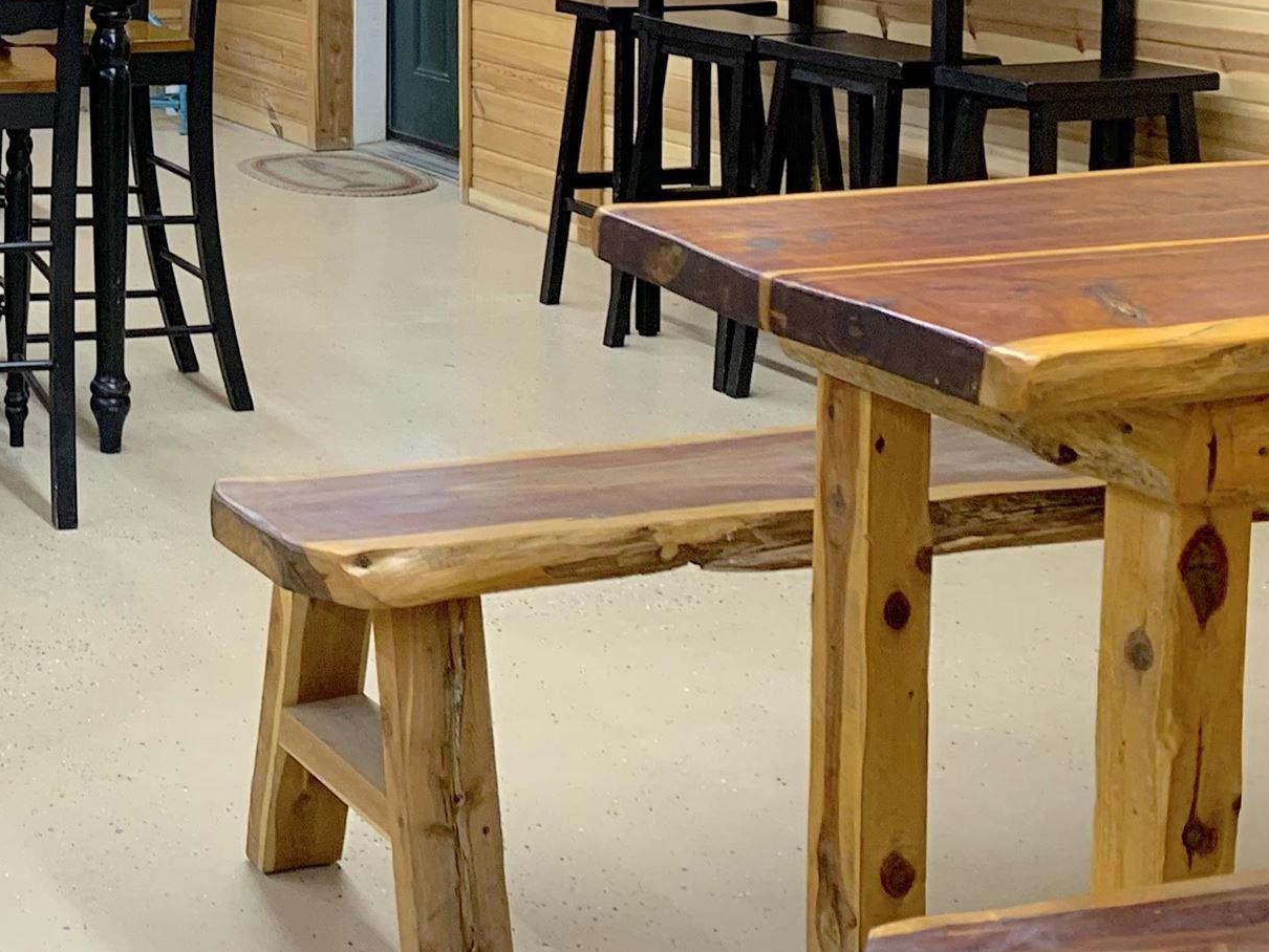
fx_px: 2420
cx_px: -119
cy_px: -65
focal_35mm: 66
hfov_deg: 27.0
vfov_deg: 21.3
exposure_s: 1/60
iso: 80
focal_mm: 4.25
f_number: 1.8
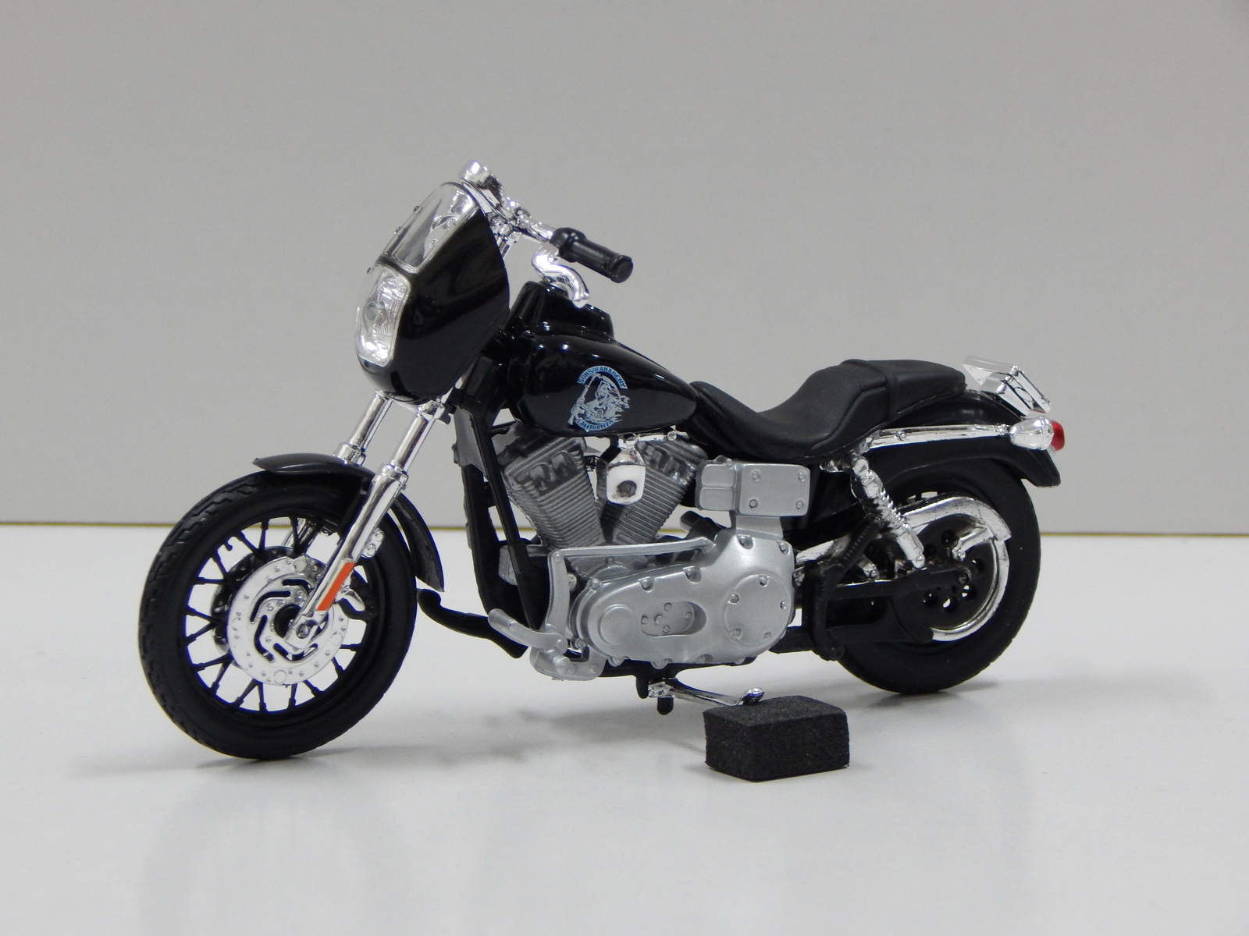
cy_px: 468
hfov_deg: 14.0
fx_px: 5088
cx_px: 624
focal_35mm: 141
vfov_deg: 10.5
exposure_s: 1/20
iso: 400
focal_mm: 25.3
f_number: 4.9
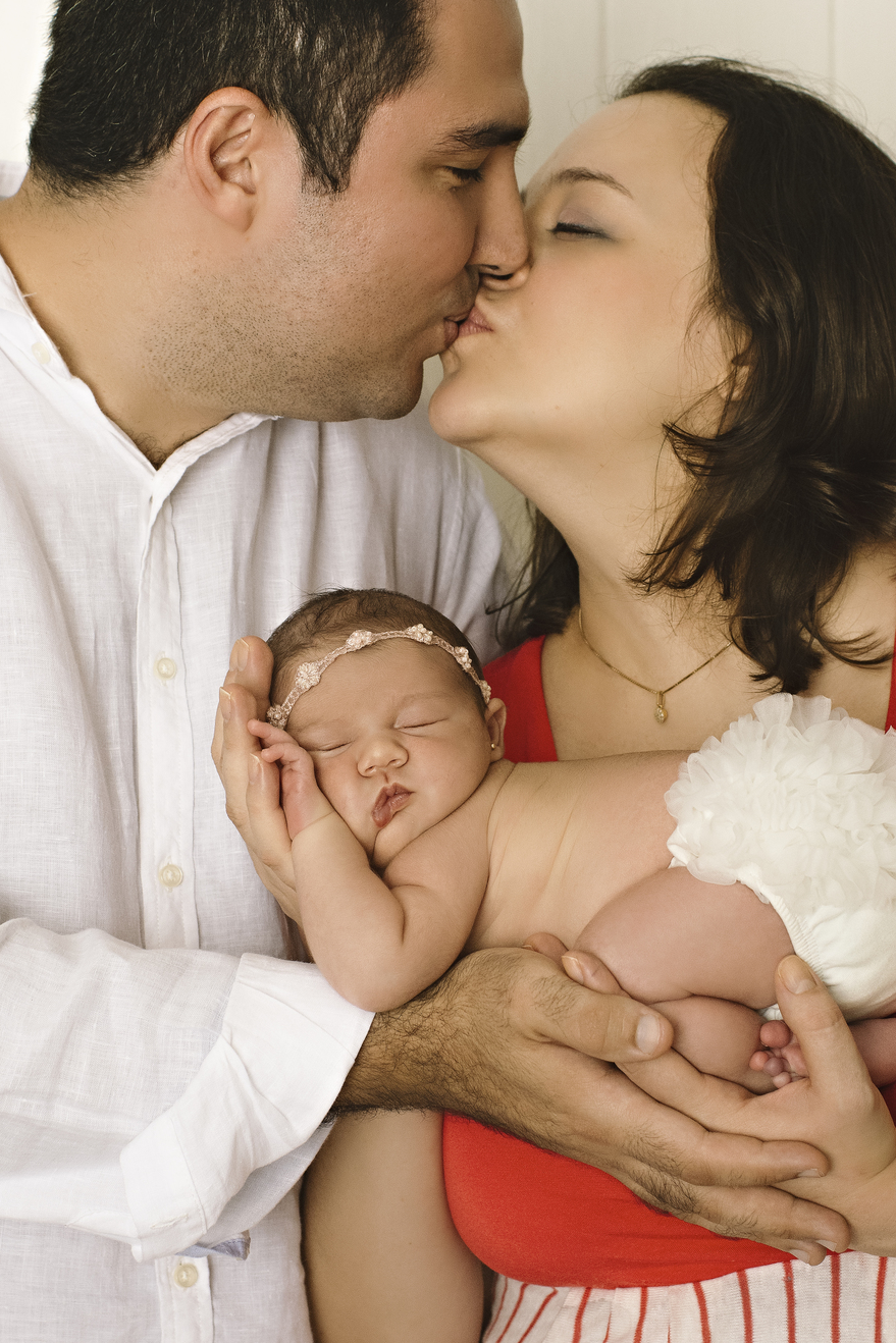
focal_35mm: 72
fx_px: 2675
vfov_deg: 28.2
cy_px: 588
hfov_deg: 19.0
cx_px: 386
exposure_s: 1/200
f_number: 4
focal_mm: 35
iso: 800
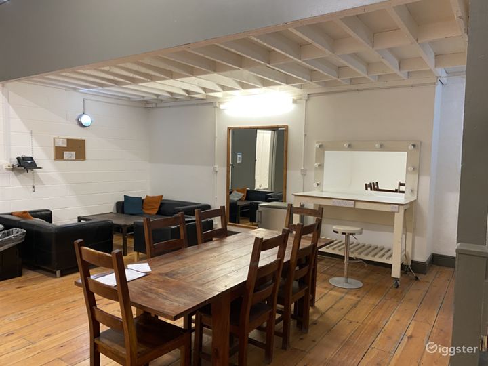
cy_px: 183
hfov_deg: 67.3
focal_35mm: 26
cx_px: 244
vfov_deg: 53.1
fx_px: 367
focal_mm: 4.25
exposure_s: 1/50
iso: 200
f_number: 1.8
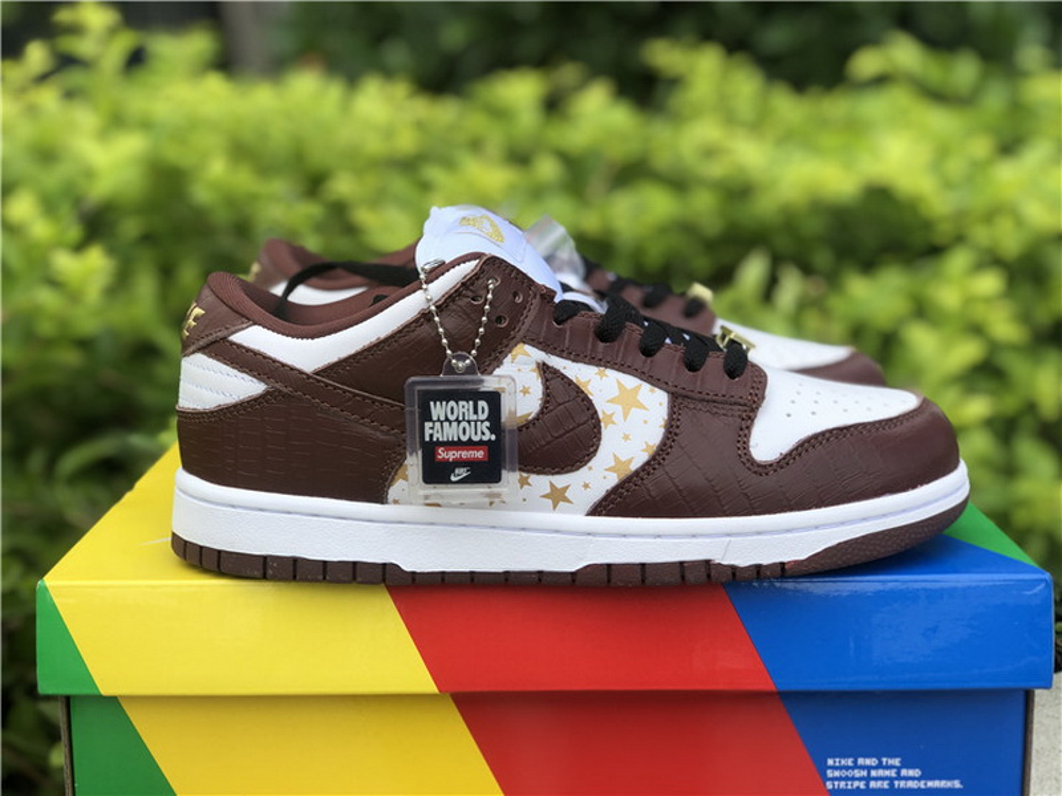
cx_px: 531
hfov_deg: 36.8
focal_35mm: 52
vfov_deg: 28.0
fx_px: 1595
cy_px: 398
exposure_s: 1/308
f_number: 2.4
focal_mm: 6
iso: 16
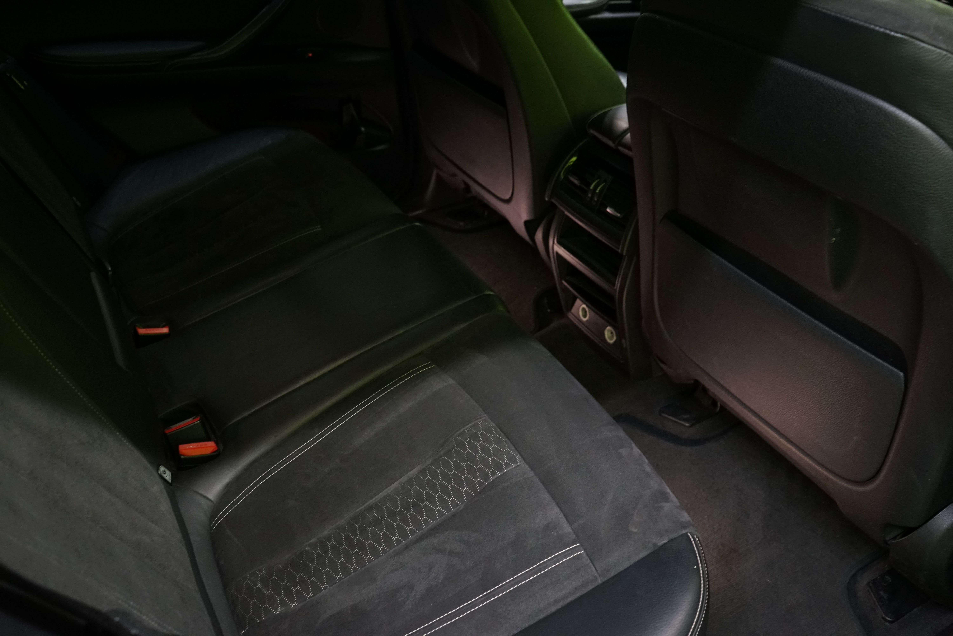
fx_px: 821
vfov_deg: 42.3
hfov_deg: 60.3
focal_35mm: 31
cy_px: 318
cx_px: 476
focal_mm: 31
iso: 2000
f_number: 5.6
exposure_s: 1/15
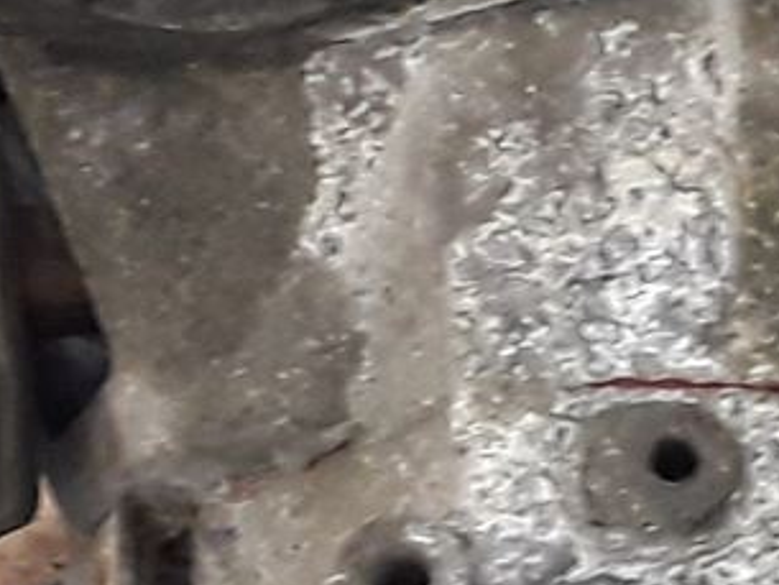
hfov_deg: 10.4
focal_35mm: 188
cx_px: 876
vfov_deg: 7.9
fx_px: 4232
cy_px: 646
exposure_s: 1/50
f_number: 1.9
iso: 125
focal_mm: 2.91
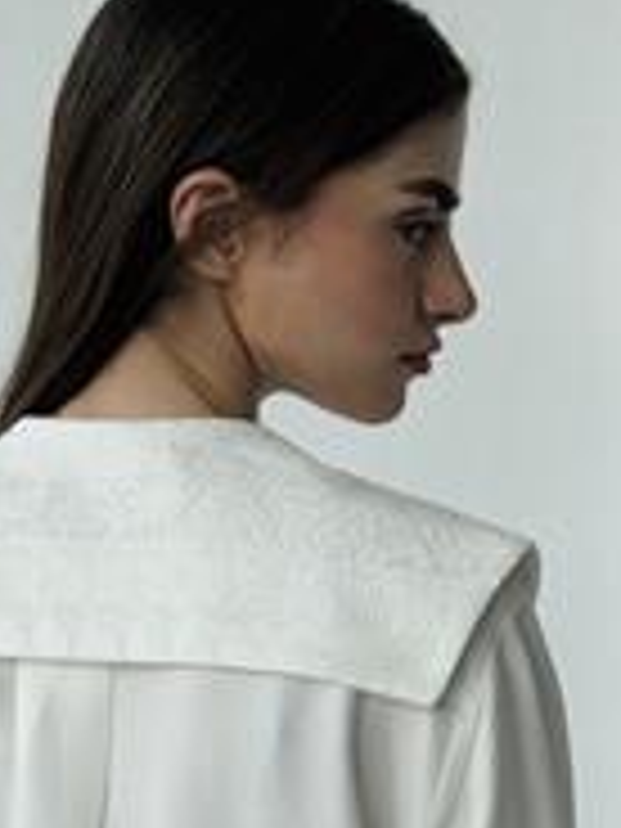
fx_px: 3325
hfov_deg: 10.7
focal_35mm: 139
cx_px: 248
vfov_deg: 14.1
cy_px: 740
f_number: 1.78
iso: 64
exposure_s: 1/980
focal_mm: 6.76
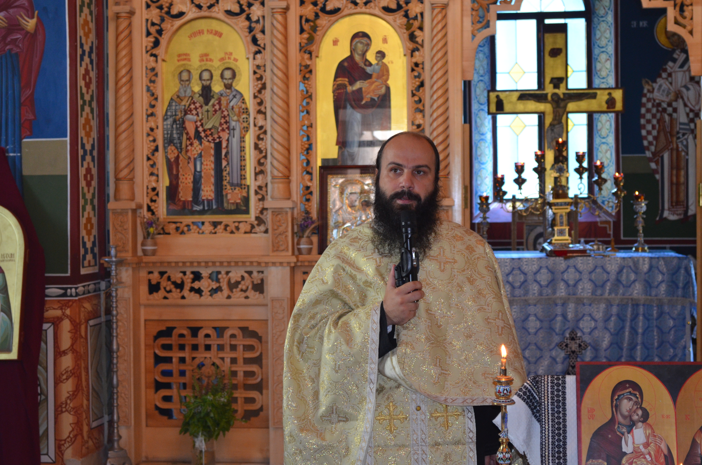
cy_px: 232
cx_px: 351
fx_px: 1314
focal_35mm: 68
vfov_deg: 20.1
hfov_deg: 29.9
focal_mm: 45
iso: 900
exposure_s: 1/60
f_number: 5.3
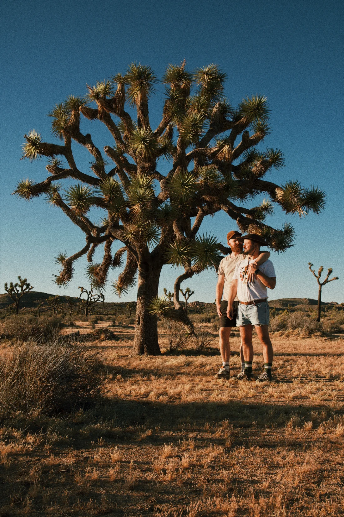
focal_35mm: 34
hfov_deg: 38.4
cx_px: 172
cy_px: 258
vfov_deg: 55.1
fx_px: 494
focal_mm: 23
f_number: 10
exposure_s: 1/160
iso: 100
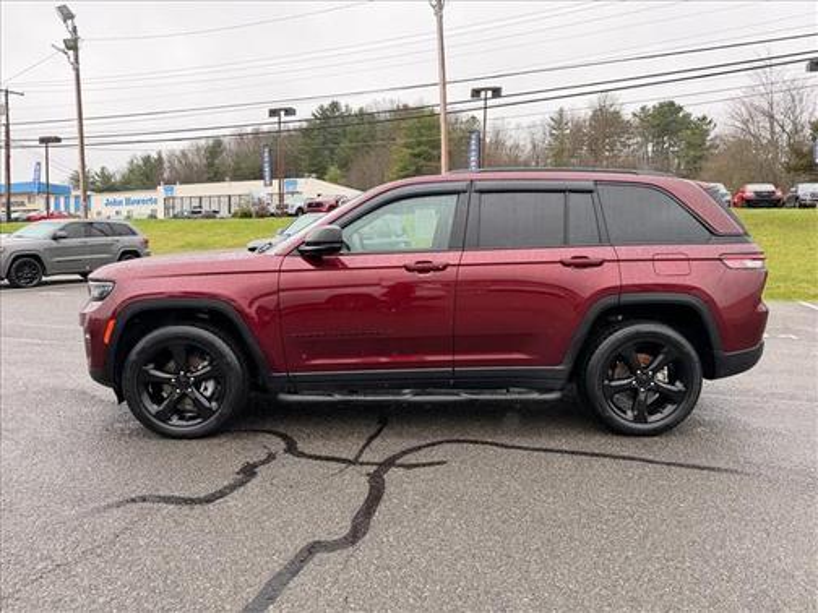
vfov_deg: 56.8
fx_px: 567
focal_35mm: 24
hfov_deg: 71.6
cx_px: 409
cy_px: 306
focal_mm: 6.76
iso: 100
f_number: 1.78
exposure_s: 1/622
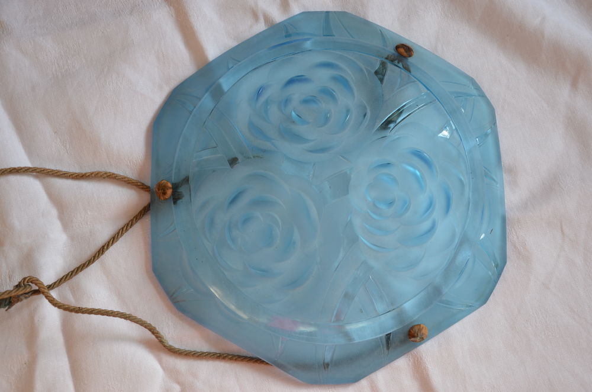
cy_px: 196
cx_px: 296
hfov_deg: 35.1
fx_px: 935
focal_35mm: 57
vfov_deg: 23.7
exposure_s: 1/125
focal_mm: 38
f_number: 5.6
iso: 400
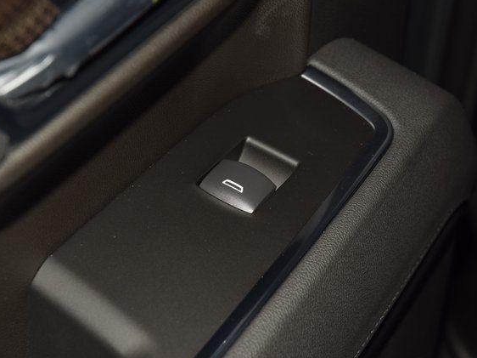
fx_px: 1584
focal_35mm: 115
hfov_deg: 17.1
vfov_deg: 12.9
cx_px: 237
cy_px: 180
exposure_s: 1/125
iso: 110
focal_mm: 70
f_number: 8
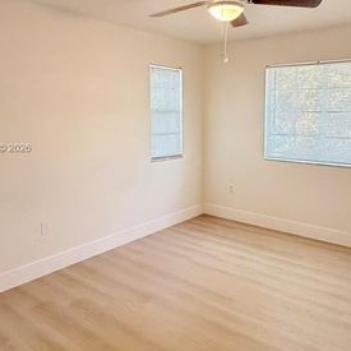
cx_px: 218
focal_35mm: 30
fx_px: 344
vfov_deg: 53.8
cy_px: 149
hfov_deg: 53.5
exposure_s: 1/108
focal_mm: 2.22
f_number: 2.2
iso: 320
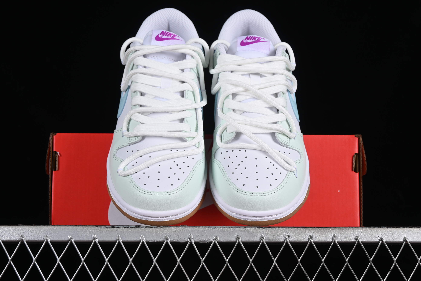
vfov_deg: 18.2
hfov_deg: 27.0
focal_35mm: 75
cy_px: 140
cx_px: 210
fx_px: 877
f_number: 8
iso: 160
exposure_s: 1/80
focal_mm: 50
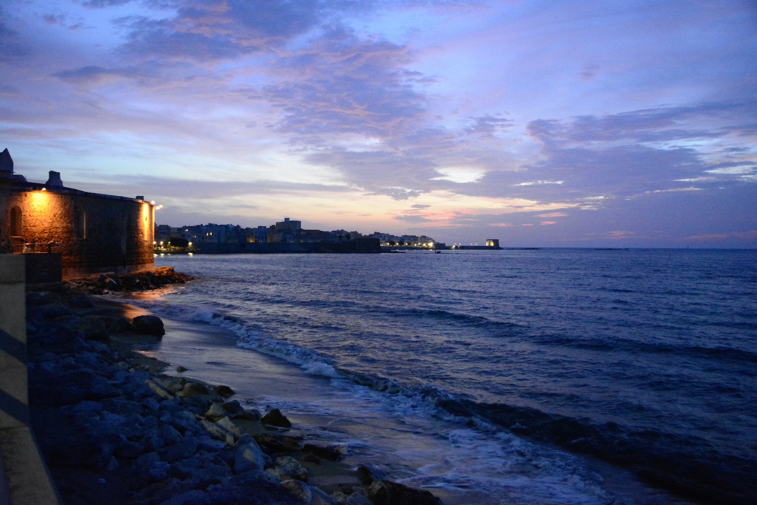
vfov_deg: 38.4
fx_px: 725
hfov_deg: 55.1
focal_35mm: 34
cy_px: 252
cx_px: 378
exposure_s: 1/20
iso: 6400
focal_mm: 23
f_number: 4.5
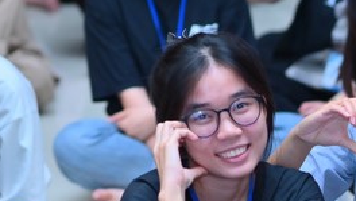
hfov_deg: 9.8
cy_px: 179
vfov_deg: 5.6
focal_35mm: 219
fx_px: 2069
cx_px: 345
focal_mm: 85
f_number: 2.8
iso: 1000
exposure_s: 1/125
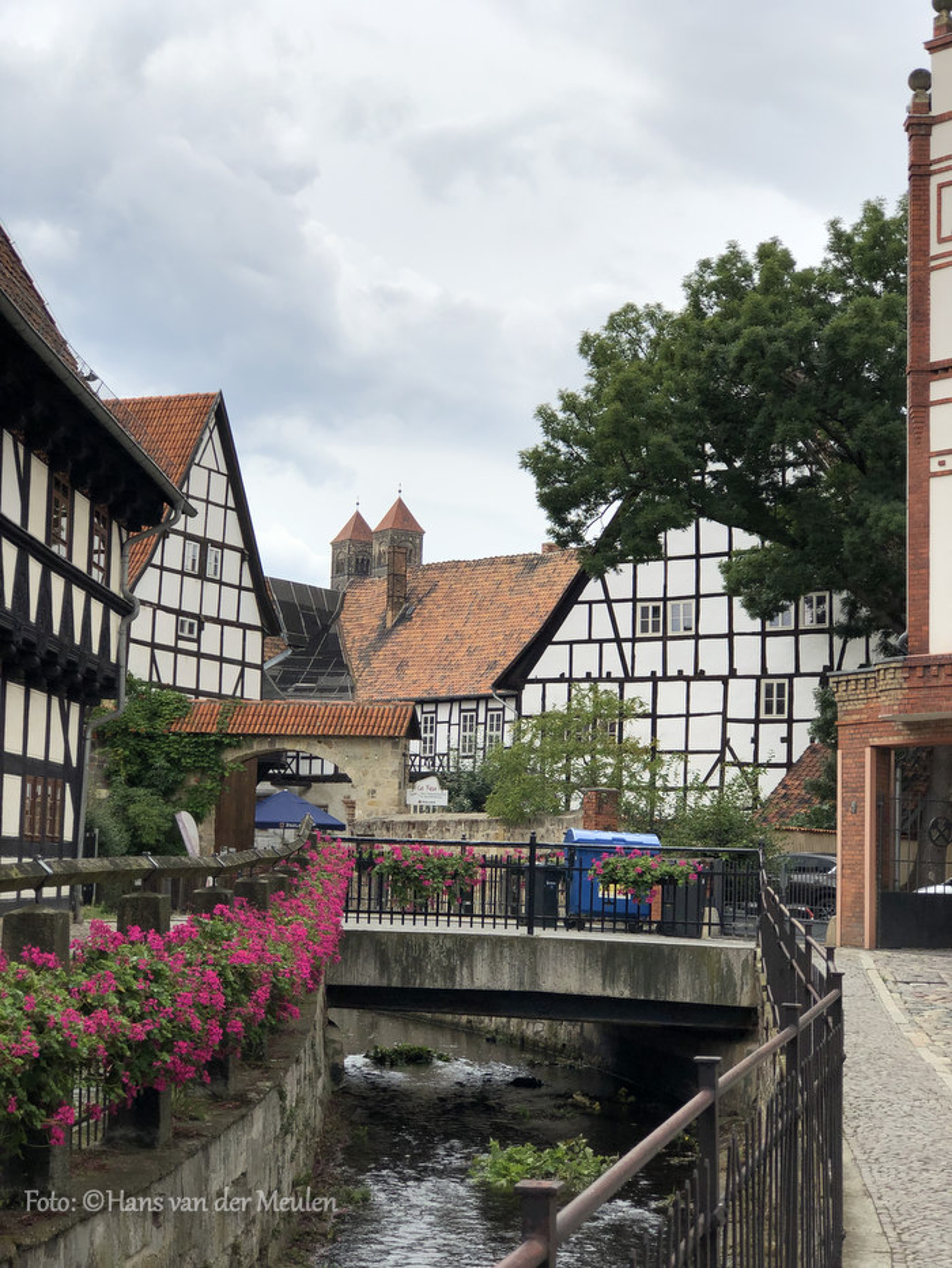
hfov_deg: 25.7
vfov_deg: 33.8
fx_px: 2088
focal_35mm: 57
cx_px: 476
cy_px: 634
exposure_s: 1/475
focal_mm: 6.6
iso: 20
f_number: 2.8
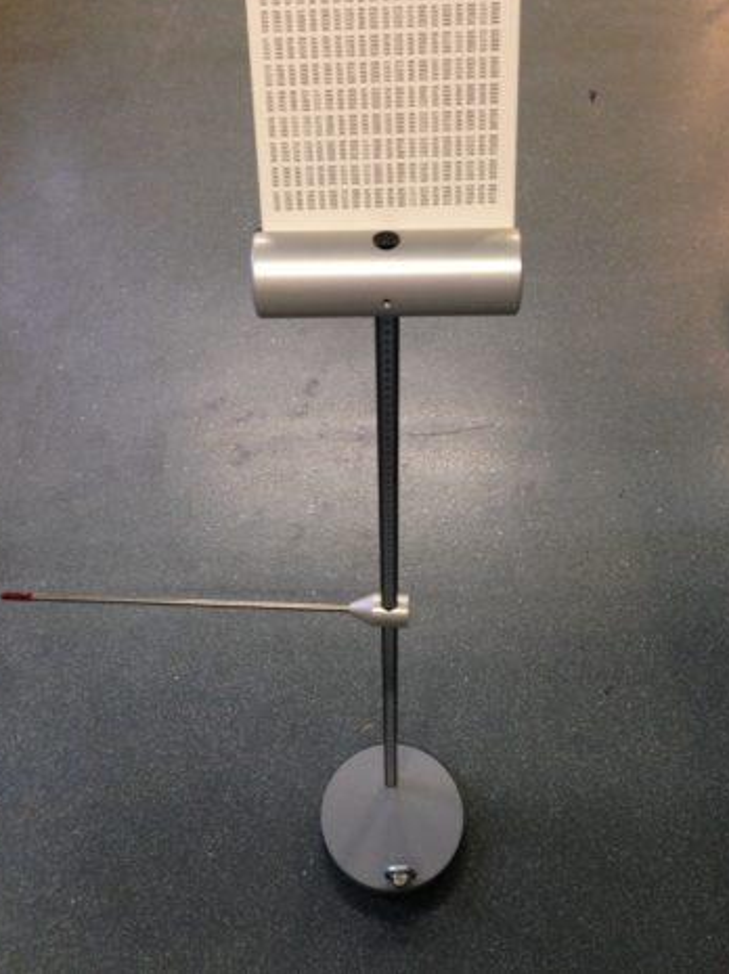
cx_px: 367
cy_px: 445
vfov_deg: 51.3
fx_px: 1012
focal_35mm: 36
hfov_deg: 39.6
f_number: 2.4
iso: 160
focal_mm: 4.12
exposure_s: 1/20
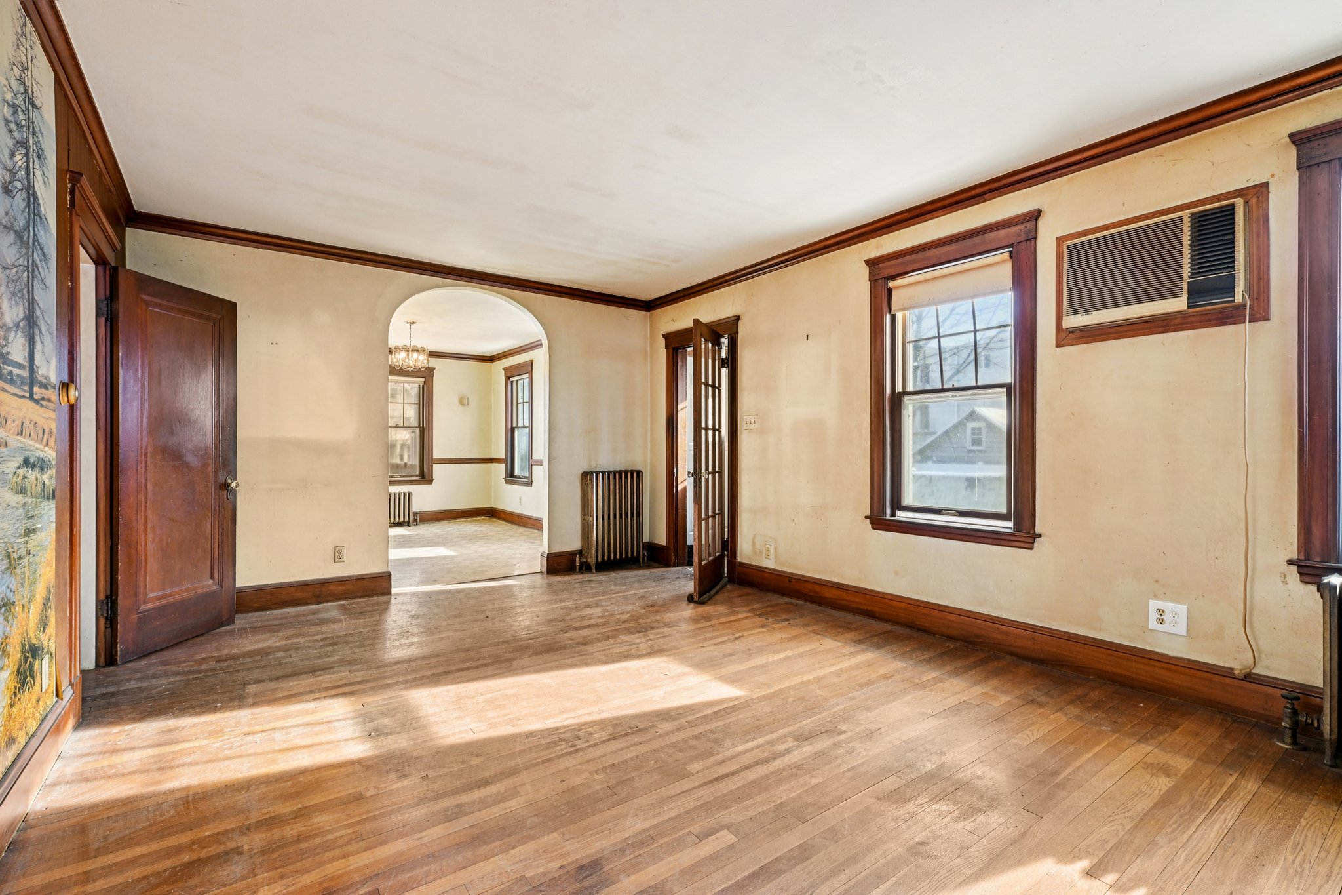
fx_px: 596
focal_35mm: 16
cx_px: 671
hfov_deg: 96.7
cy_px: 448
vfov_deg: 73.7
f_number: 8
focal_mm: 16
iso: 400
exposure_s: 1/30
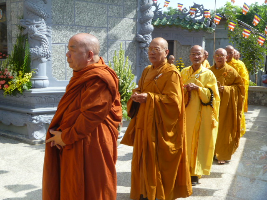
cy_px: 100
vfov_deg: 40.7
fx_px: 270
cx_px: 134
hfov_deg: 52.6
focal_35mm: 35
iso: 80
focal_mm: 6.3
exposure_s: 1/160
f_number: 5.6
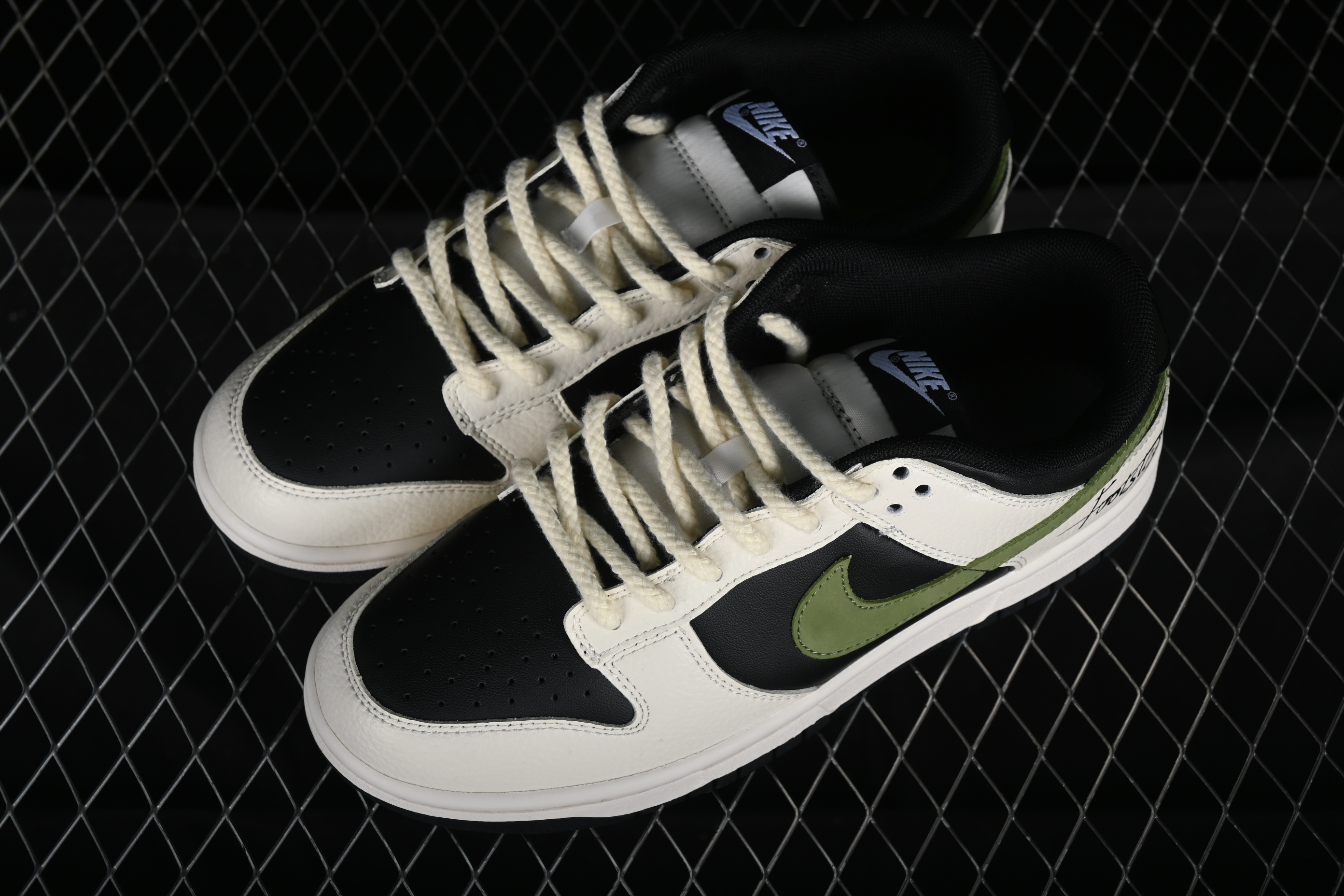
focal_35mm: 75
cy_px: 448
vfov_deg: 18.2
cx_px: 672
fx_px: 2800
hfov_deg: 27.0
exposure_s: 1/200
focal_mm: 50
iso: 160
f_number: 7.1
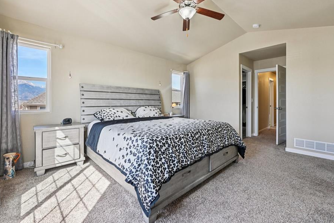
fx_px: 148
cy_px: 102
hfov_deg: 96.7
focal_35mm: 16
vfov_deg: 73.6
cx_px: 166
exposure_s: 1/15
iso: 250
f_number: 11
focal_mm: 14
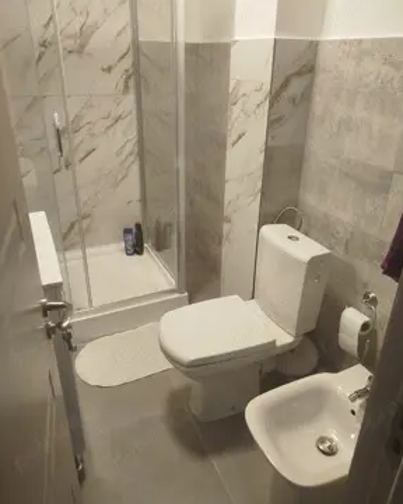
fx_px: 388
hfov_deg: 54.9
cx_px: 206
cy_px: 244
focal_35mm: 26
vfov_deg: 66.0
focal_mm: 5.31
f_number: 1.7
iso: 200
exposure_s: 1/33
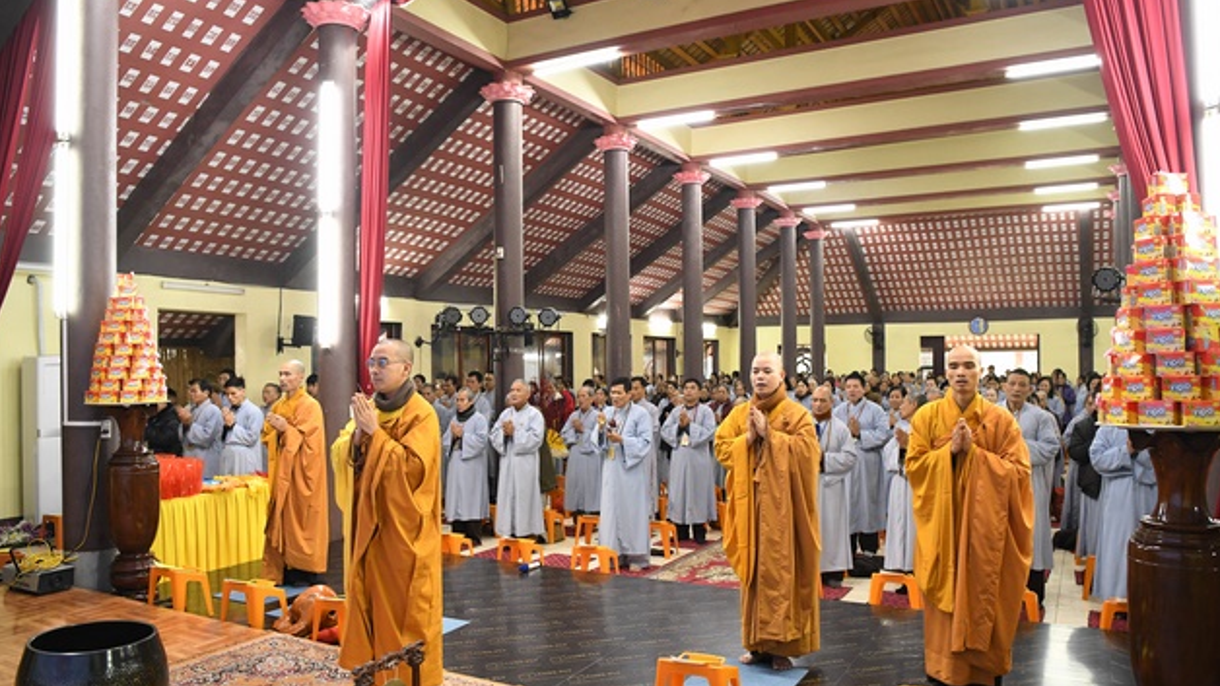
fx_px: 841
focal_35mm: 26
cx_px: 612
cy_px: 364
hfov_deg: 71.9
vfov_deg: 44.3
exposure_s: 1/160
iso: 3200
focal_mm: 24
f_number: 2.8
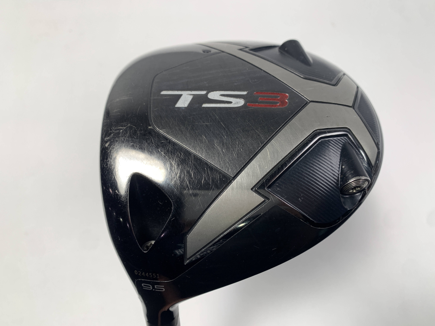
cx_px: 218
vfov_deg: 53.1
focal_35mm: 26
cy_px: 163
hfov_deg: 67.3
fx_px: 327
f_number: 1.8
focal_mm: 4.25
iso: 25
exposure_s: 1/201
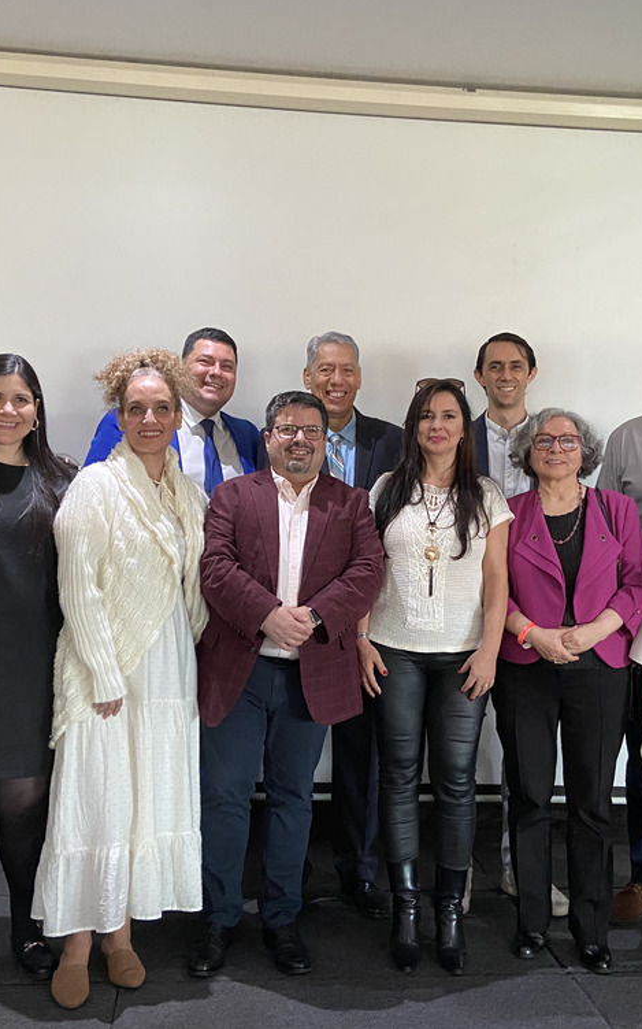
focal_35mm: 37
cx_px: 333
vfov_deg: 52.8
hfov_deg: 34.4
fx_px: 1036
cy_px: 512
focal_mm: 4.25
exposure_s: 1/60
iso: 500
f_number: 1.8
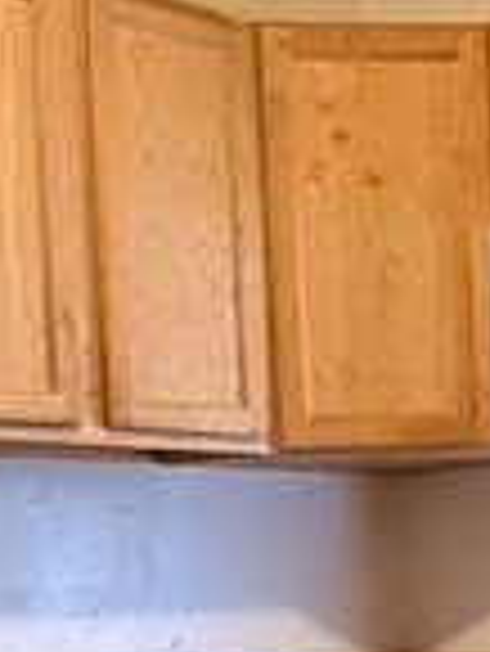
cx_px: 769
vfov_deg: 18.3
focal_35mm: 104
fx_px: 1960
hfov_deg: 13.3
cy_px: 697
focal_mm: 2.22
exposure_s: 1/60
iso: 1000
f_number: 2.2
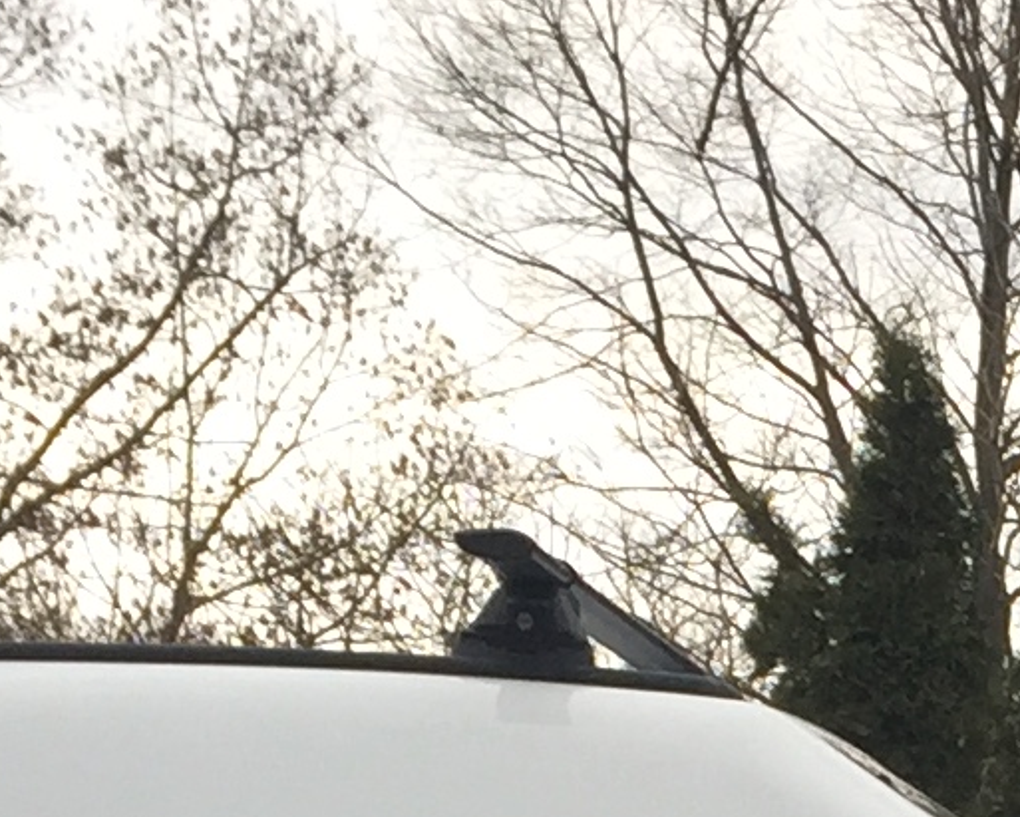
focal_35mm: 180
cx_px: 1819
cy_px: 1849
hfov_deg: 10.1
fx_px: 5437
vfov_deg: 8.0
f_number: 2.2
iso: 32
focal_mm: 4.15
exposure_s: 1/123
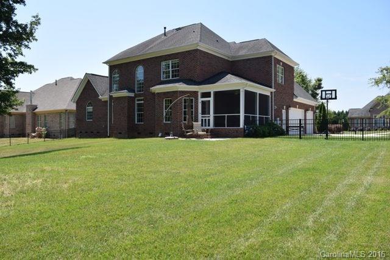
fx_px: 293
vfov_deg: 48.0
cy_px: 130
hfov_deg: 67.4
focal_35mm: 27
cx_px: 195
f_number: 9
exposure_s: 1/320
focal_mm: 18
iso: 200
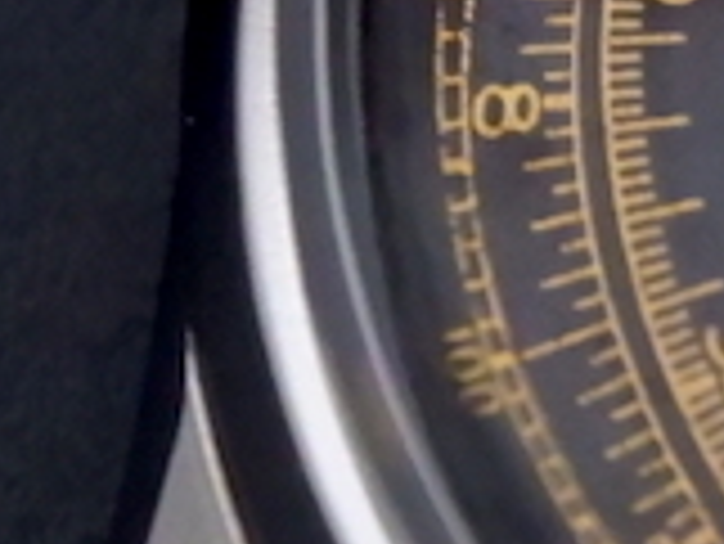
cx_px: 1111
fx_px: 10026
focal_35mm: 479
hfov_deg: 4.1
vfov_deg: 3.1
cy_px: 232
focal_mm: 39
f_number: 7.1
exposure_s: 1/4000
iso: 6400
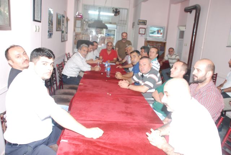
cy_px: 78
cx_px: 116
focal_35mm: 33
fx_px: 212
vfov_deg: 40.2
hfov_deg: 57.1
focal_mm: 22
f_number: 7.1
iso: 1000
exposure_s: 1/60
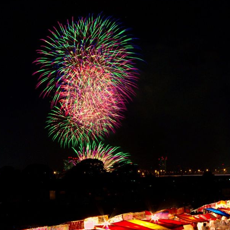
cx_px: 86
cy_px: 118
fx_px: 1015
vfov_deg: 12.9
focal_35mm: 135
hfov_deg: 12.9
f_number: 14
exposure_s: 8
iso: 200
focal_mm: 62.5
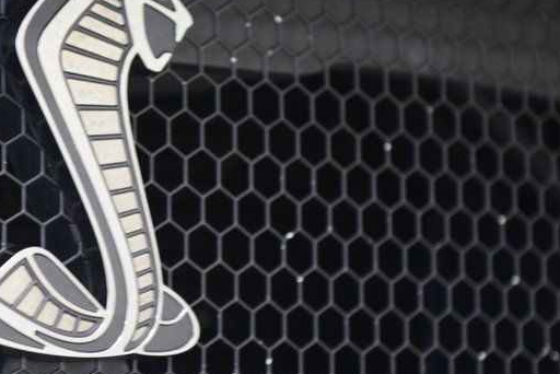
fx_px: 3268
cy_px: 220
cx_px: 63
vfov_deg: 6.5
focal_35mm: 210
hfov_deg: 9.8
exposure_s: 1/30
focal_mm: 70
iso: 1600
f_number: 2.8
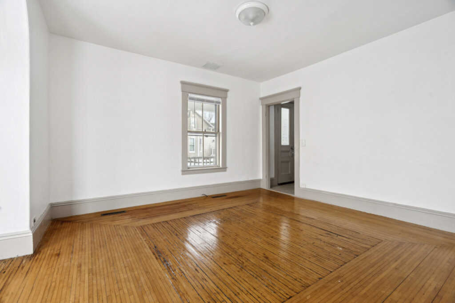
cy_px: 152
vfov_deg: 73.8
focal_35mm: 16
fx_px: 202
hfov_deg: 96.7
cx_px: 228
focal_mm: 16
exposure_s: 1/40
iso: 800
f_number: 8
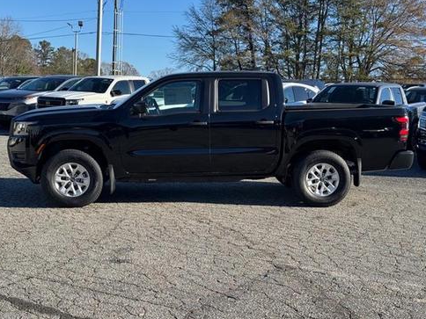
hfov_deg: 38.2
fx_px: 615
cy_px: 156
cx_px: 211
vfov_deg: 29.1
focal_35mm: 50
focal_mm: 6.76
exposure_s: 1/2179
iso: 64
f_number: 1.78
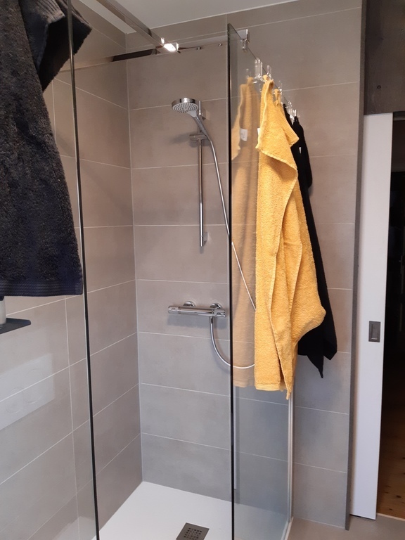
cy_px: 270
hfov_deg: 53.1
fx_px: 406
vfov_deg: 67.3
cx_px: 202
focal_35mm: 26
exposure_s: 1/60
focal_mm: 3.92
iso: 250
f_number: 1.7
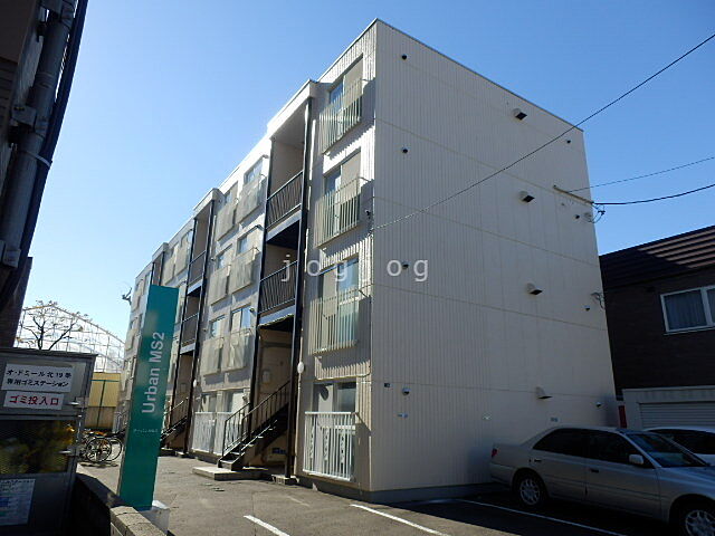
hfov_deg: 71.6
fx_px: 496
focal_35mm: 24
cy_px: 268
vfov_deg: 56.8
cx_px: 358
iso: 80
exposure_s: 1/800
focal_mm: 4.2
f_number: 3
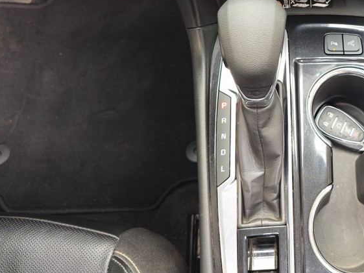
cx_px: 315
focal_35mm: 42
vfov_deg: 33.9
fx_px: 442
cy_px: 78
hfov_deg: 41.8
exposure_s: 1/60
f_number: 1.7
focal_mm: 6.3
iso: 100
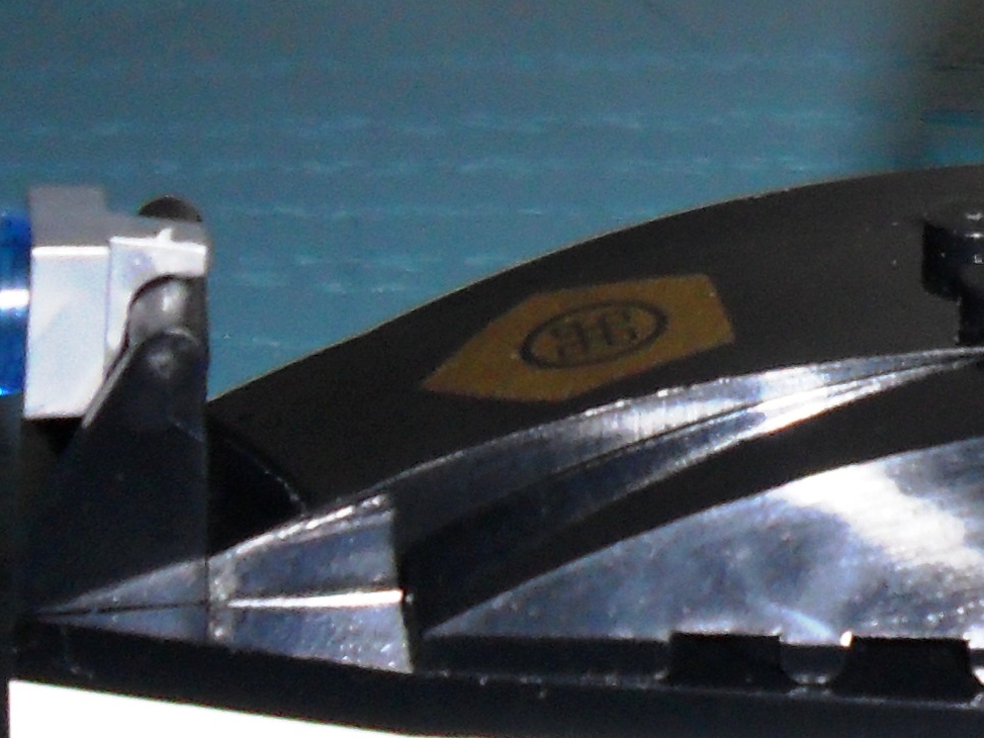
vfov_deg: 13.0
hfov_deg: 16.4
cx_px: 1411
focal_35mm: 111
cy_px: -122
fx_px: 3156
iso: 100
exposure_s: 1/45
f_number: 8.9
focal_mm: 4.9
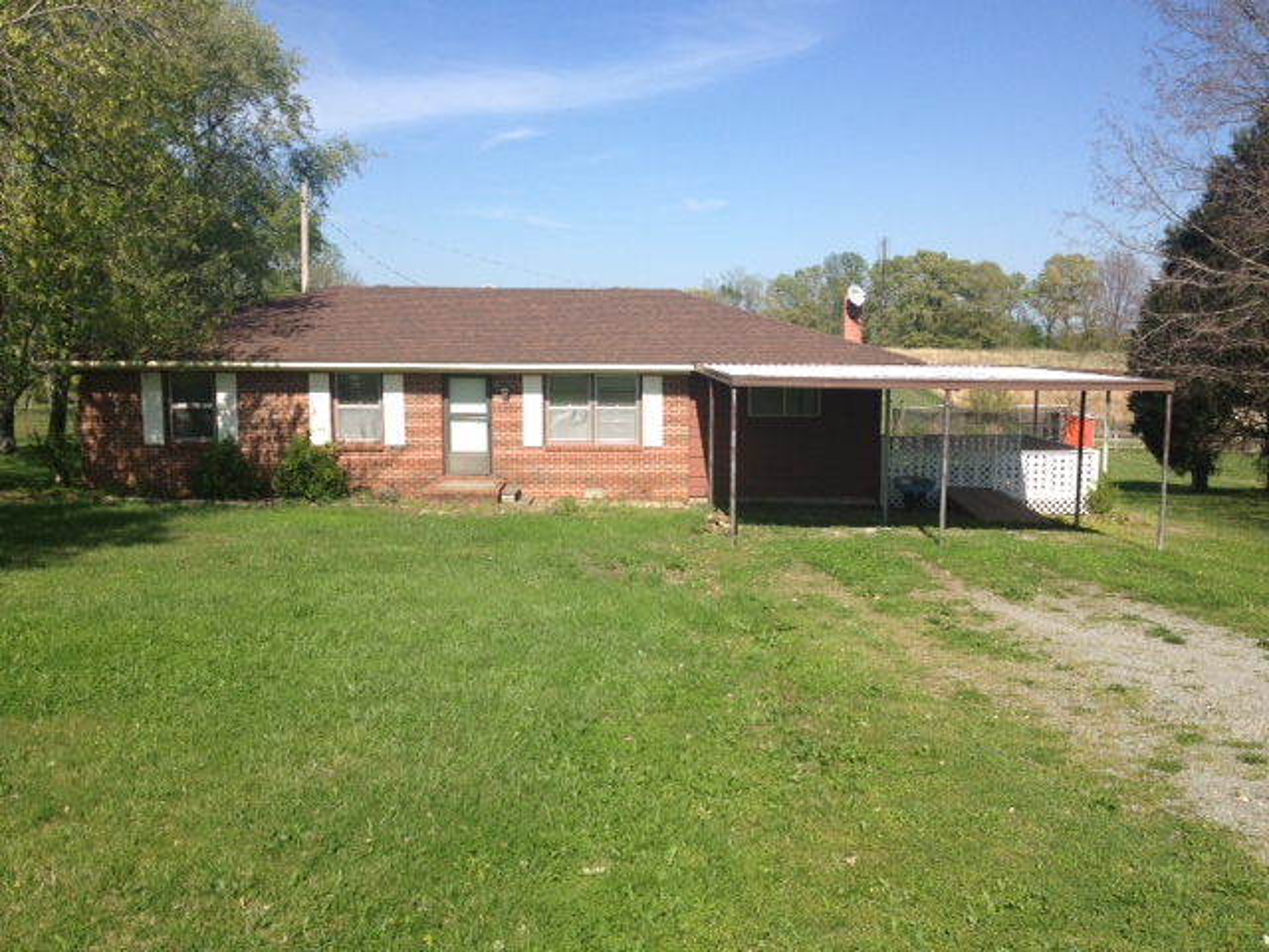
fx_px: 1283
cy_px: 476
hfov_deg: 52.6
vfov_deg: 40.7
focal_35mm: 35
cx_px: 634
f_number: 2.4
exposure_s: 1/1623
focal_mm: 4.28
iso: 64
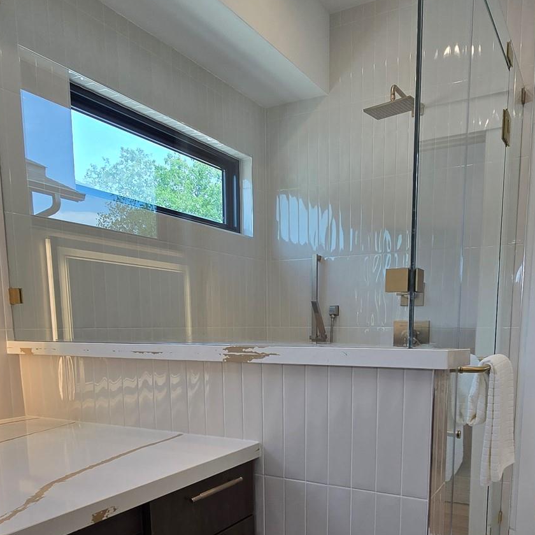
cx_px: 289
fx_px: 490
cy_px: 418
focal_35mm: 28
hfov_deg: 57.2
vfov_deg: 53.9
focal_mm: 2.2
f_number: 2.2
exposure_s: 1/137
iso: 50
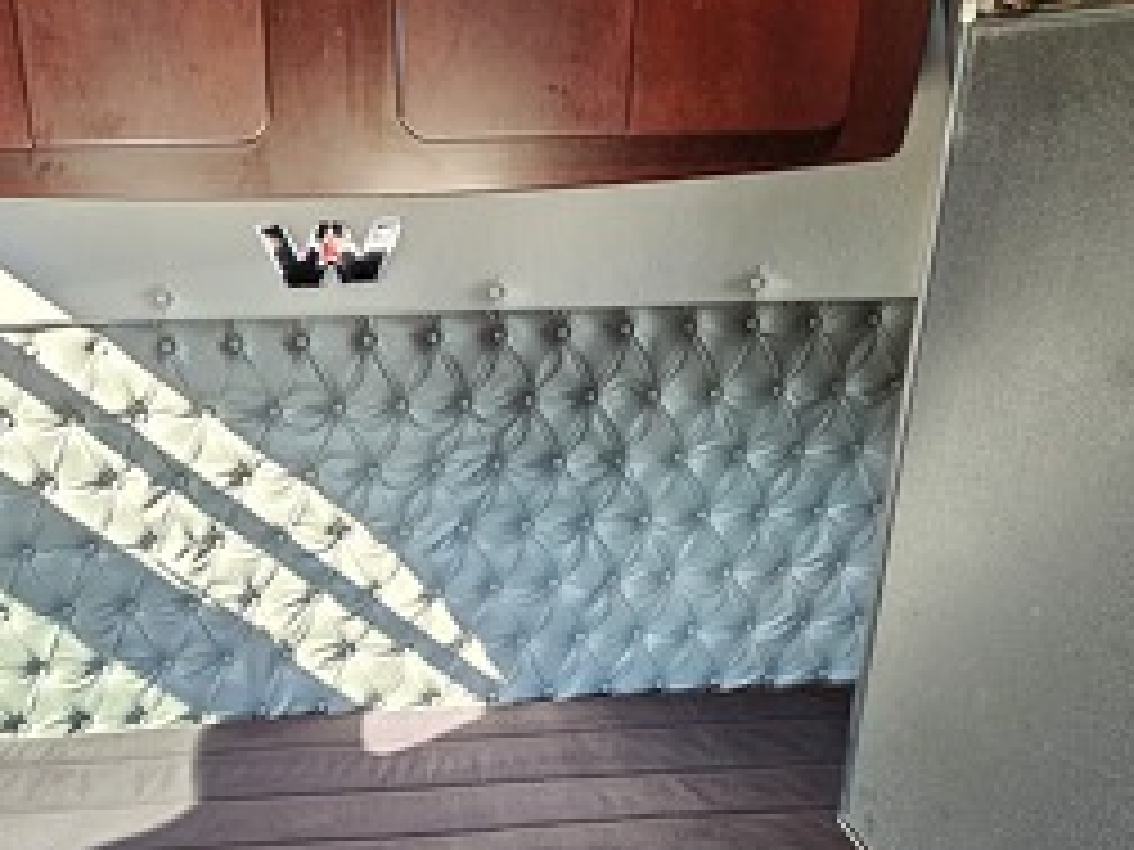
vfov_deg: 45.2
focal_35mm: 31
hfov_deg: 57.3
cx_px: 396
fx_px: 1016
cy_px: 517
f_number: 2.2
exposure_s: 1/30
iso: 500
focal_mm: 2.2
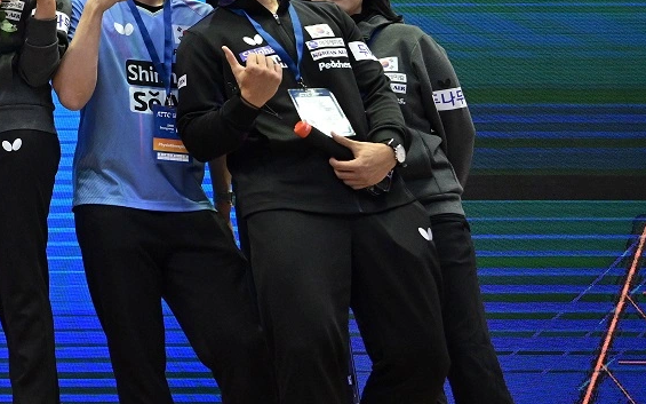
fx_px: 1179
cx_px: -201
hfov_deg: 26.0
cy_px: -40
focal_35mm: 67
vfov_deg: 18.7
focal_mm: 24
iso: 1250
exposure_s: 1/500
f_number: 2.8
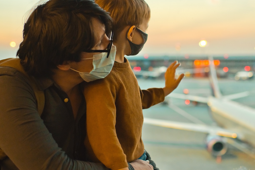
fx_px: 397
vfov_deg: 24.2
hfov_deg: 35.5
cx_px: 150
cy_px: 91
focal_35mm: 56
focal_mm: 35
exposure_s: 1/200
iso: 640
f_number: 2.5
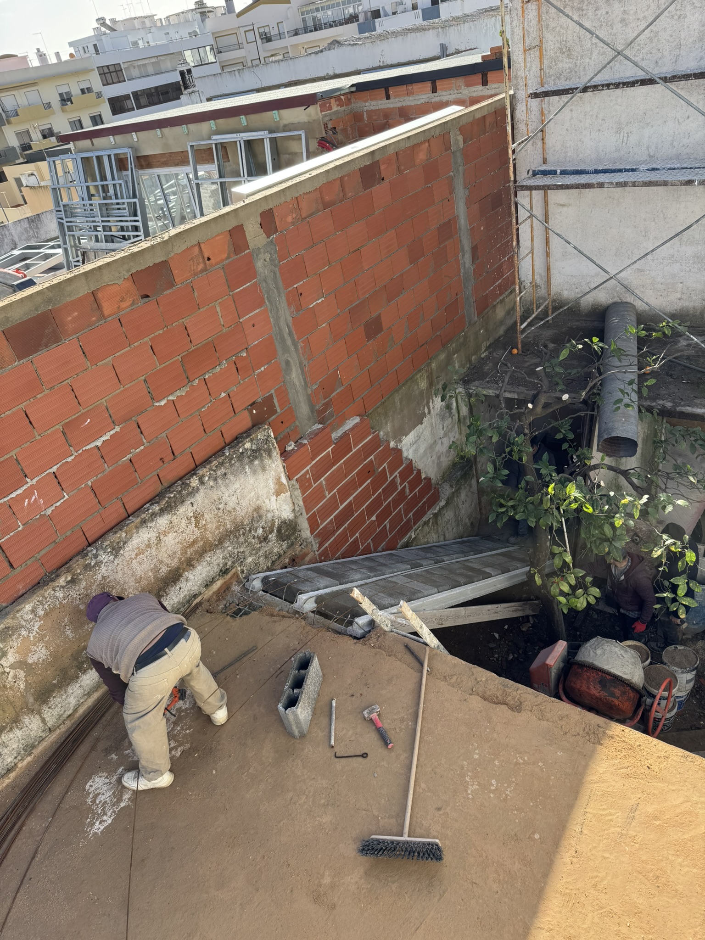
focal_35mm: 24
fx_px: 652
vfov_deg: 71.6
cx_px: 352
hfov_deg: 56.8
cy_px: 470
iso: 80
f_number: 1.78
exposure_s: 1/1395
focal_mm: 6.76
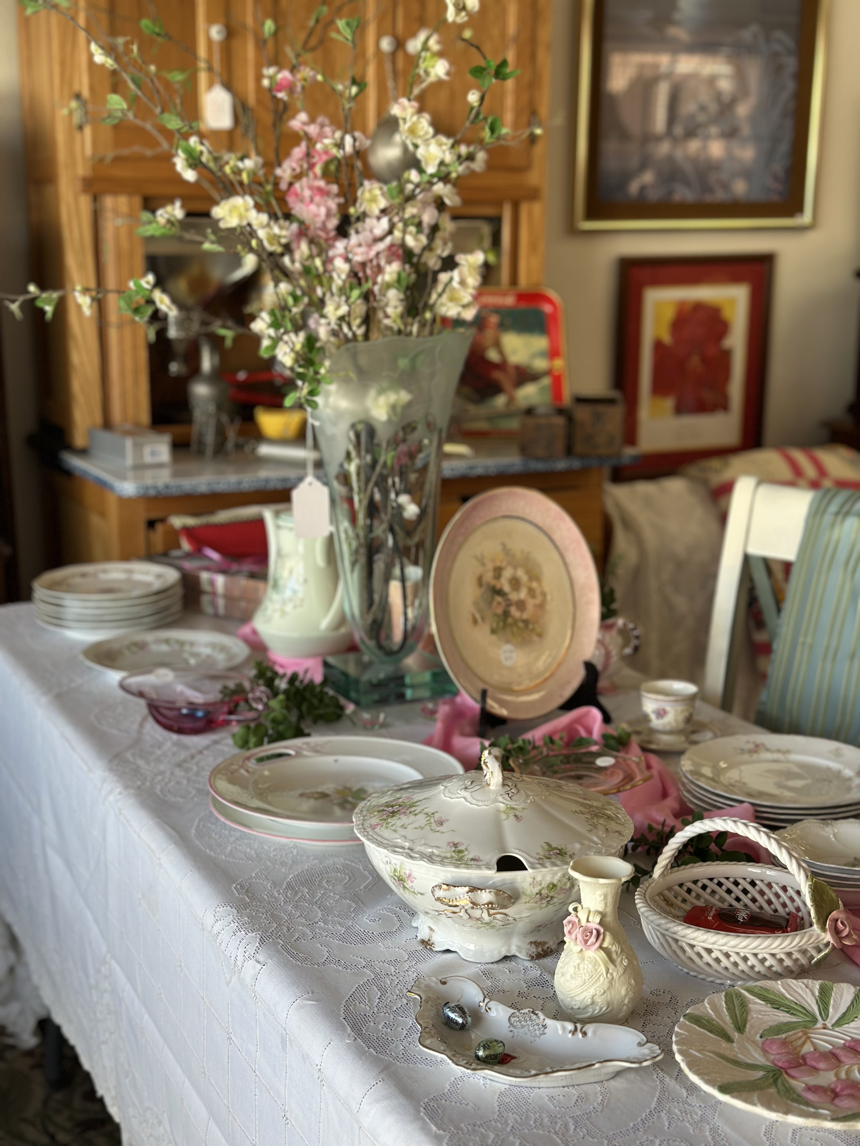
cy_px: 573
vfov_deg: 39.7
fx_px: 1590
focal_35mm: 48
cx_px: 430
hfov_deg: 30.3
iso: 80
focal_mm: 6.86
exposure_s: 1/121
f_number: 1.78
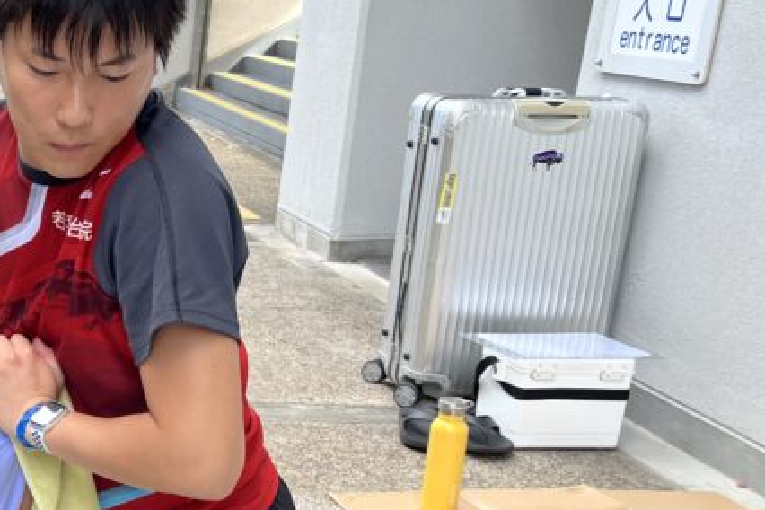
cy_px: 399
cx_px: -92
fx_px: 1381
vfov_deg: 20.7
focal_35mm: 65
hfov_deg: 28.0
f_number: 1.6
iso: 40
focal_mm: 5.1
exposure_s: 1/271
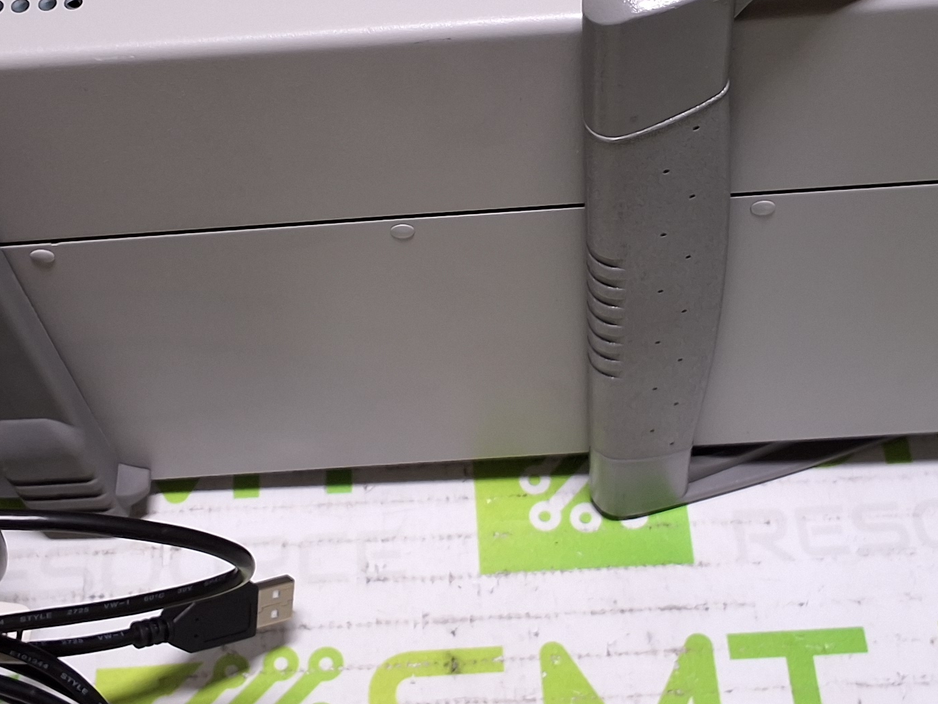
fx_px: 1789
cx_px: 484
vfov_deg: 22.1
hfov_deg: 29.4
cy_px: 220
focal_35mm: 66
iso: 40
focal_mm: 2.91
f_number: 1.9
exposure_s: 1/60
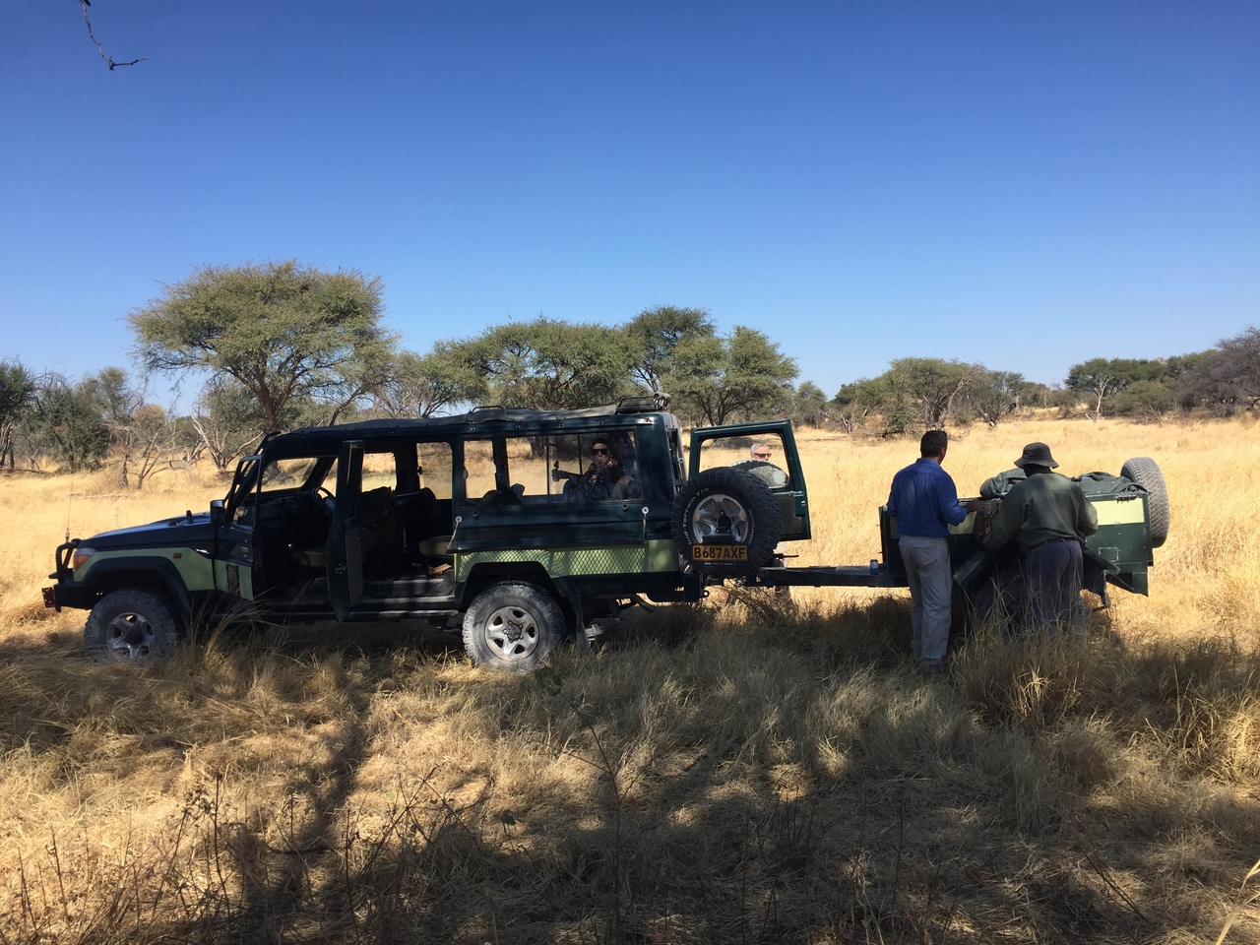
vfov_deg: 48.2
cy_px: 472
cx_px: 630
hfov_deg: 61.7
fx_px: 1056
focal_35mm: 29
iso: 32
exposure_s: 1/1412
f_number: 2.2
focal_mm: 4.15
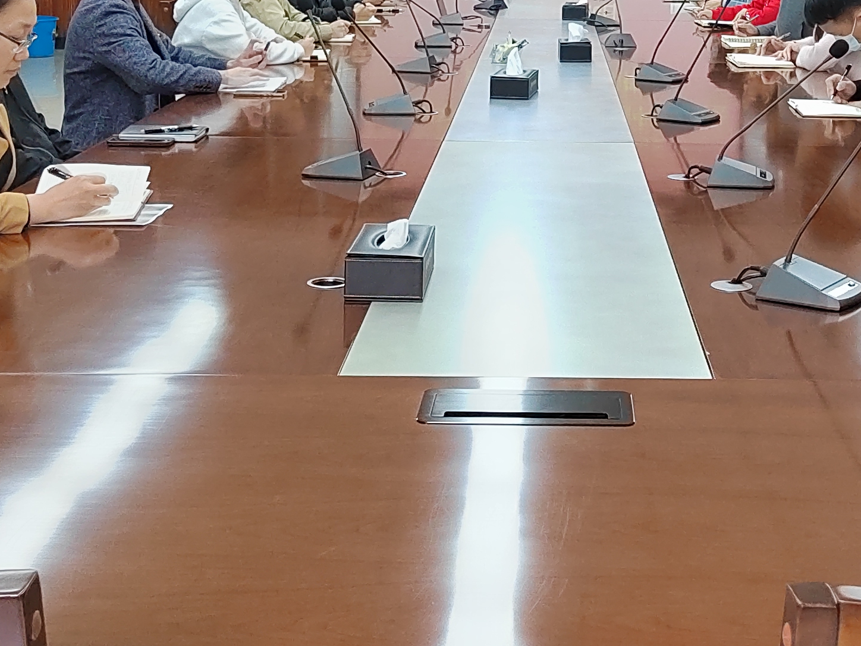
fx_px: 1542
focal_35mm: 62
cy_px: 31
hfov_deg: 30.9
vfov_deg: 22.9
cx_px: 601
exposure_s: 1/100
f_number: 1.9
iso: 1691
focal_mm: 5.52
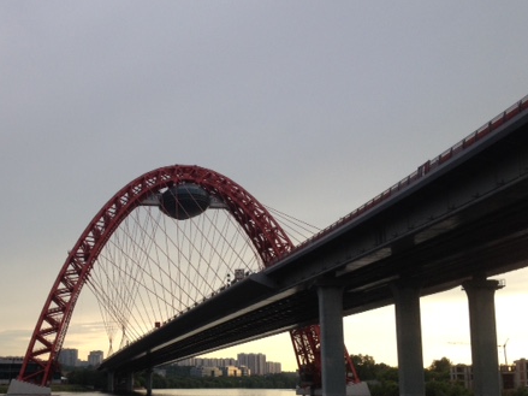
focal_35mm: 51
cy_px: 267
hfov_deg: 36.9
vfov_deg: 28.3
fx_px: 778
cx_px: 152
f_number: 2.4
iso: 50
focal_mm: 4.28
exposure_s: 1/246
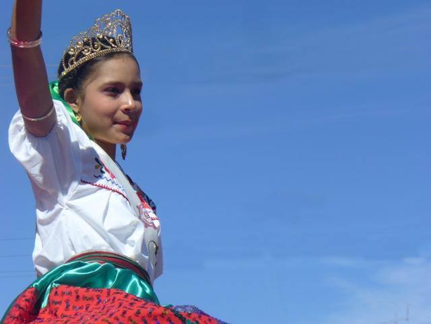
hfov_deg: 13.4
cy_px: 162
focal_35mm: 147
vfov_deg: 10.1
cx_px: 216
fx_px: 1830
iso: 80
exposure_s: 1/320
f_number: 7.8
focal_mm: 24.3
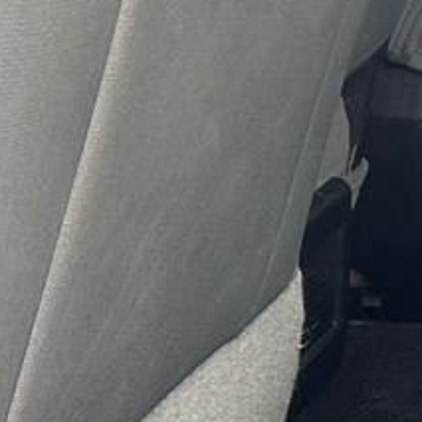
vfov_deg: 12.6
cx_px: 1022
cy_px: 129
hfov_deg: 10.7
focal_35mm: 138
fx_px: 1903
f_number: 1.5
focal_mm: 5.7
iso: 100
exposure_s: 1/121
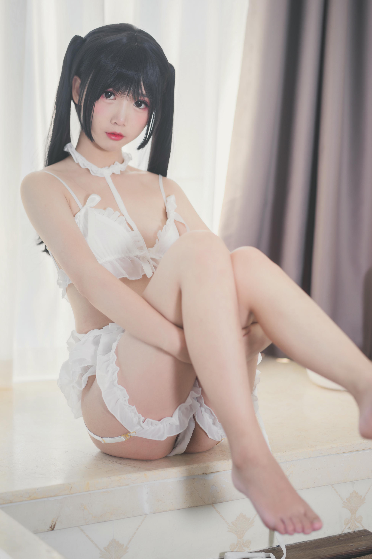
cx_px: 186
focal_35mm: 85
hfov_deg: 16.1
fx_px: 1317
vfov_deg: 23.9
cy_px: 280
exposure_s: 1/100
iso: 125
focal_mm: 85
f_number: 2.5
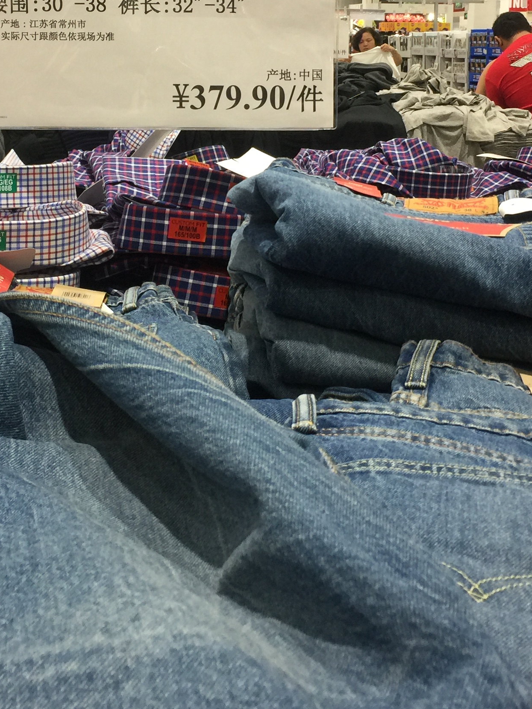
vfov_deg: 33.2
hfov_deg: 25.6
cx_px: 215
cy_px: 192
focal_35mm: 57
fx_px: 1168
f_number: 2.2
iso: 50
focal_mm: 4.15
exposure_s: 1/33
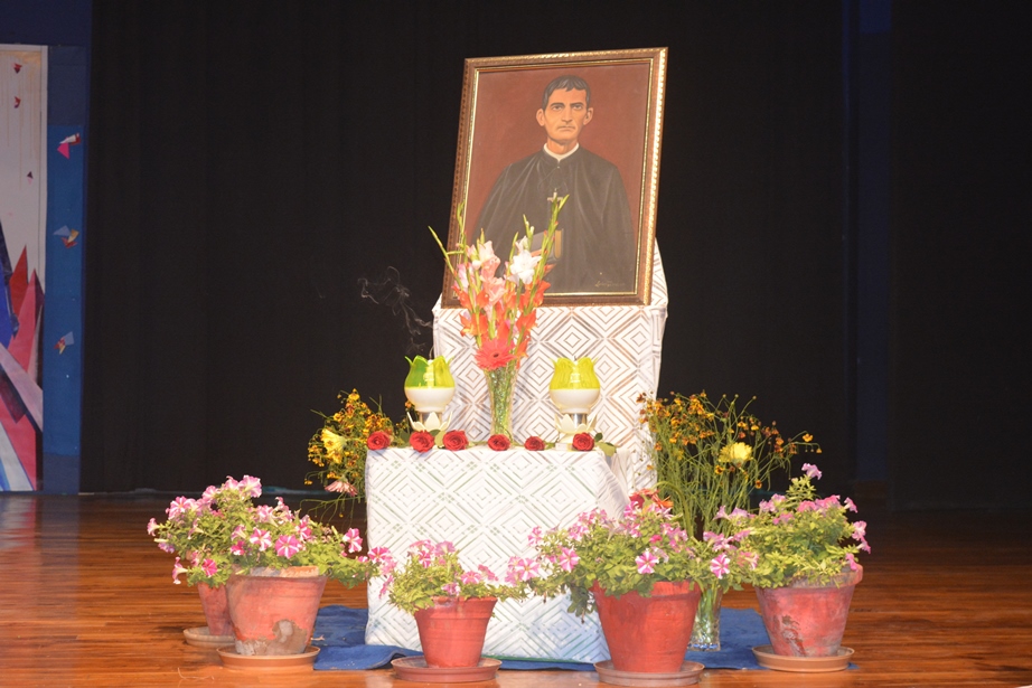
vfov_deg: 18.9
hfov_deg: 28.1
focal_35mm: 72
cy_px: 344
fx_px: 2064
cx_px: 516
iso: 2000
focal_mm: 48
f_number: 5.3
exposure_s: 1/60
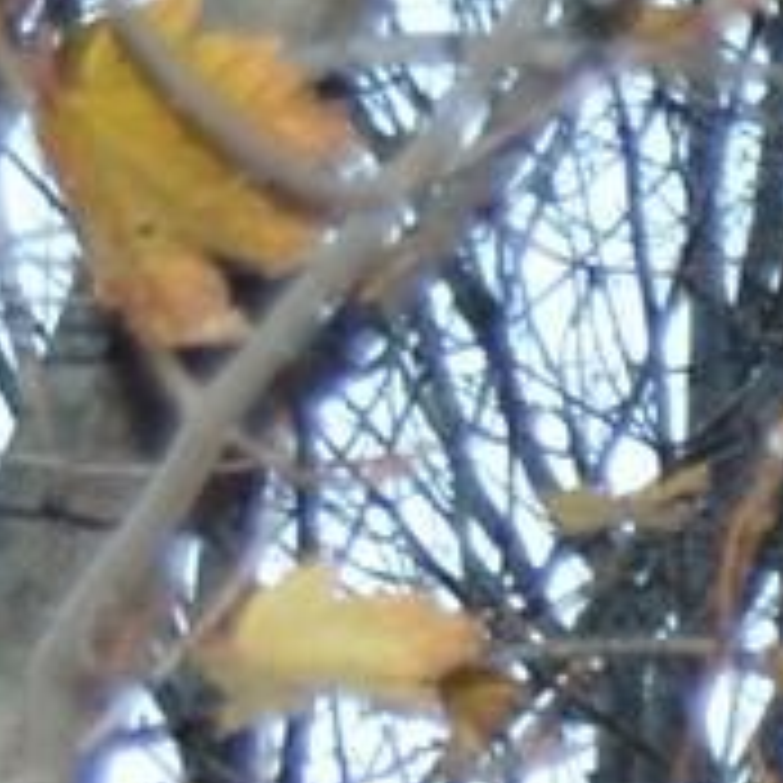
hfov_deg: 3.6
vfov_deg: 3.8
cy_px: 2909
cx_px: 4306
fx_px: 11106
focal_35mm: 434
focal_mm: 29
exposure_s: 1/80
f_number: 4.5
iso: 400
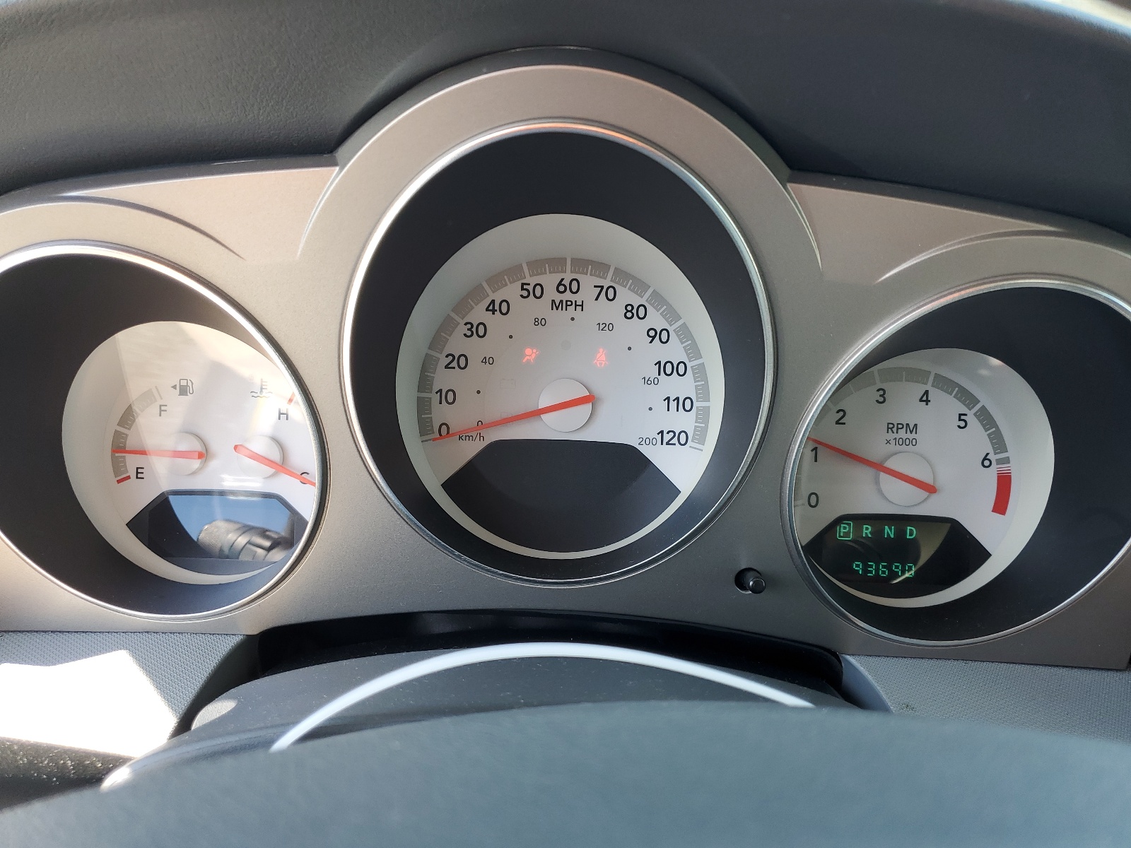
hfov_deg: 67.3
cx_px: 566
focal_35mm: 26
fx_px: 849
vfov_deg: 53.1
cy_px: 424
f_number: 1.5
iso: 50
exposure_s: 1/227
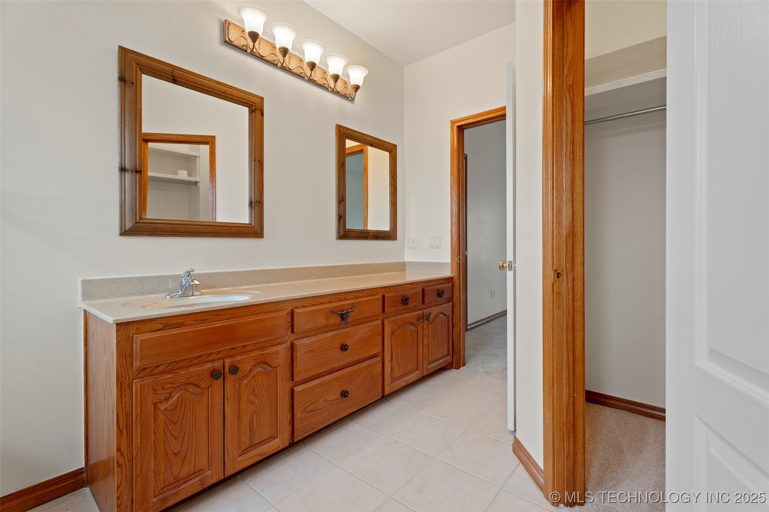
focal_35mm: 16
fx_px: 342
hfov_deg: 96.7
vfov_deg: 73.7
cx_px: 384
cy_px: 256
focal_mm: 16
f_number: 9
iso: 250
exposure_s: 1/3
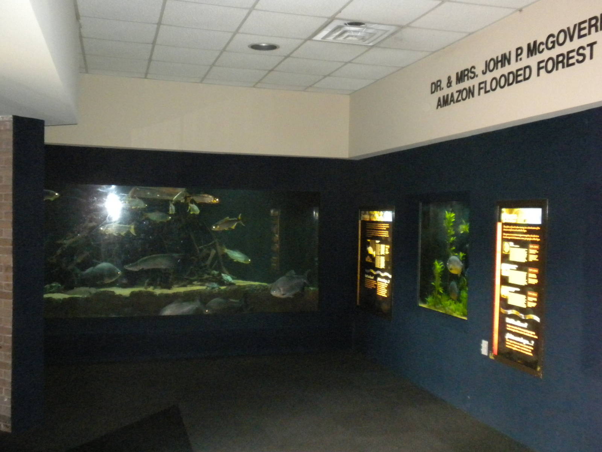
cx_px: 301
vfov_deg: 38.7
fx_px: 643
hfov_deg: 50.1
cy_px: 226
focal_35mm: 37
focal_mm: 6.6
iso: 800
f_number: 3.5
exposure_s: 1/30
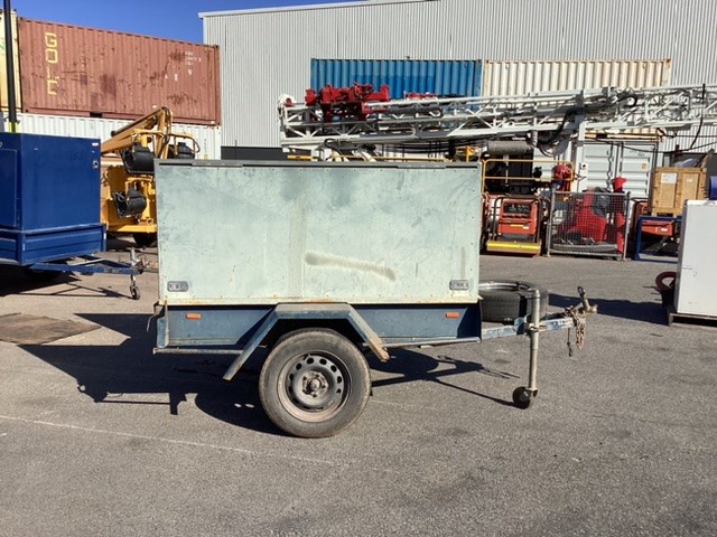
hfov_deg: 58.4
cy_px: 268
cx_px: 358
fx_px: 642
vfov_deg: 45.4
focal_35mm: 31
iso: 25
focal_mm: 3.3
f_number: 2.4
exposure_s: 1/1812
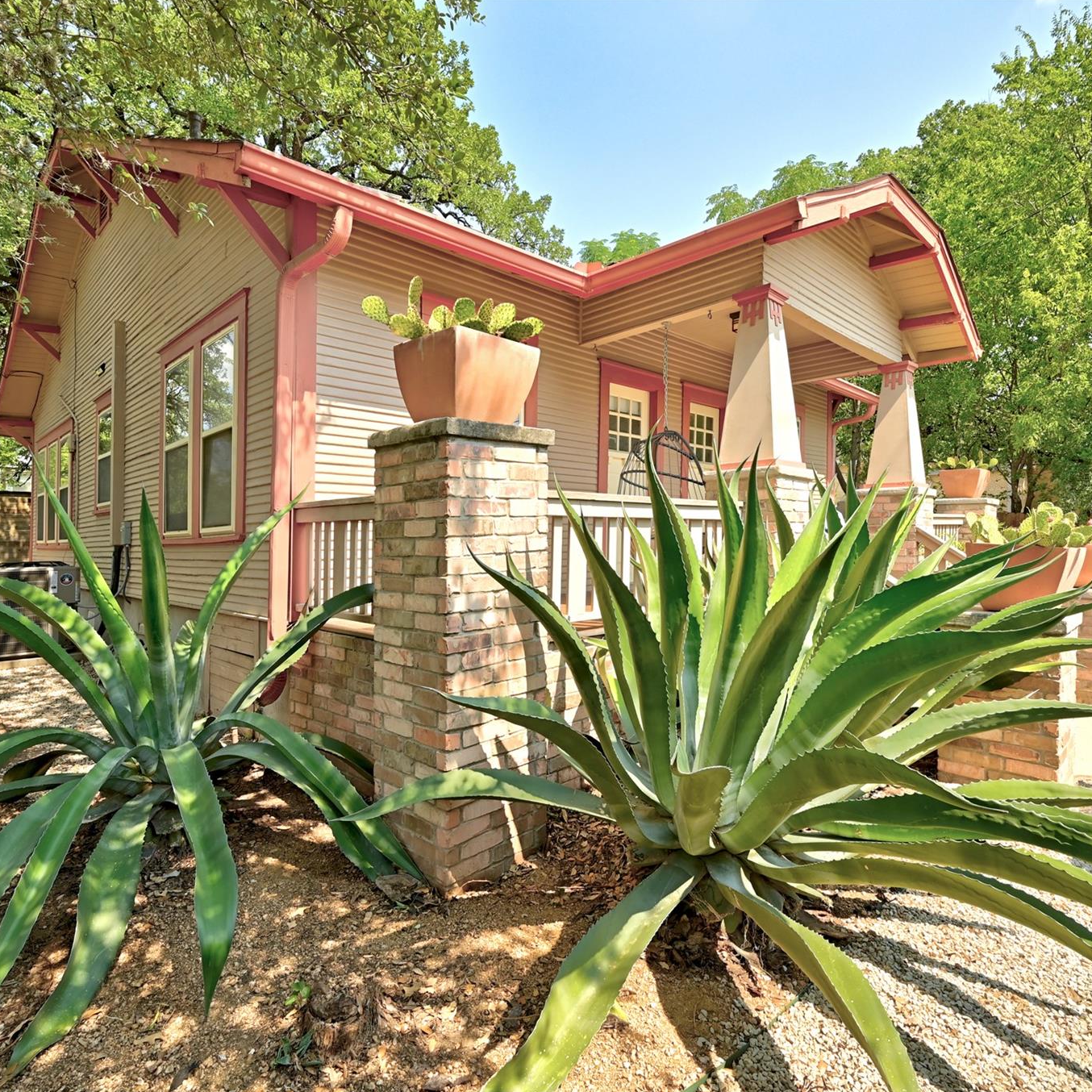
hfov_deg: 80.7
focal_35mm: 18
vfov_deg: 80.7
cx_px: 539
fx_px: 642
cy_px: 547
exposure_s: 1/100
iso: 400
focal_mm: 14
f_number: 10
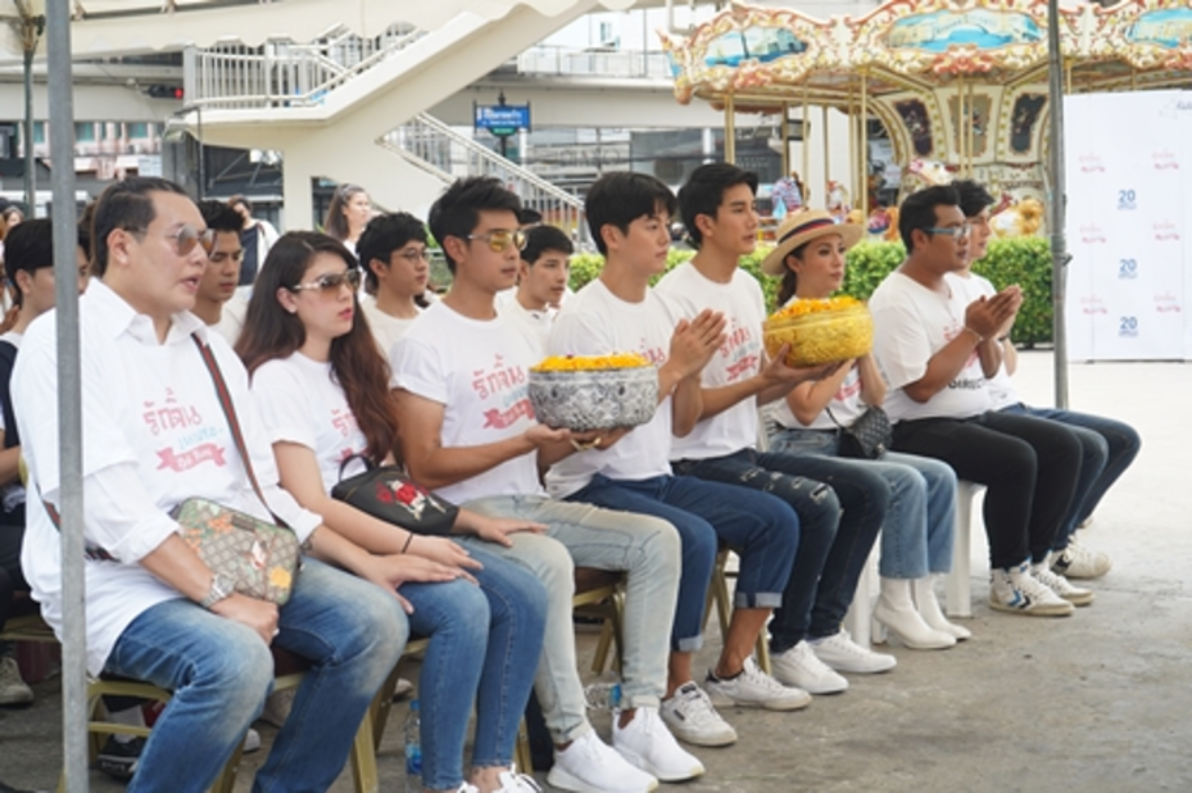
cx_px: 596
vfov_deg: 25.0
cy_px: 396
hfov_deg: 36.9
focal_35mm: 54
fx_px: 1787
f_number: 6.3
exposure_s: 1/160
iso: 200
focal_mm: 54
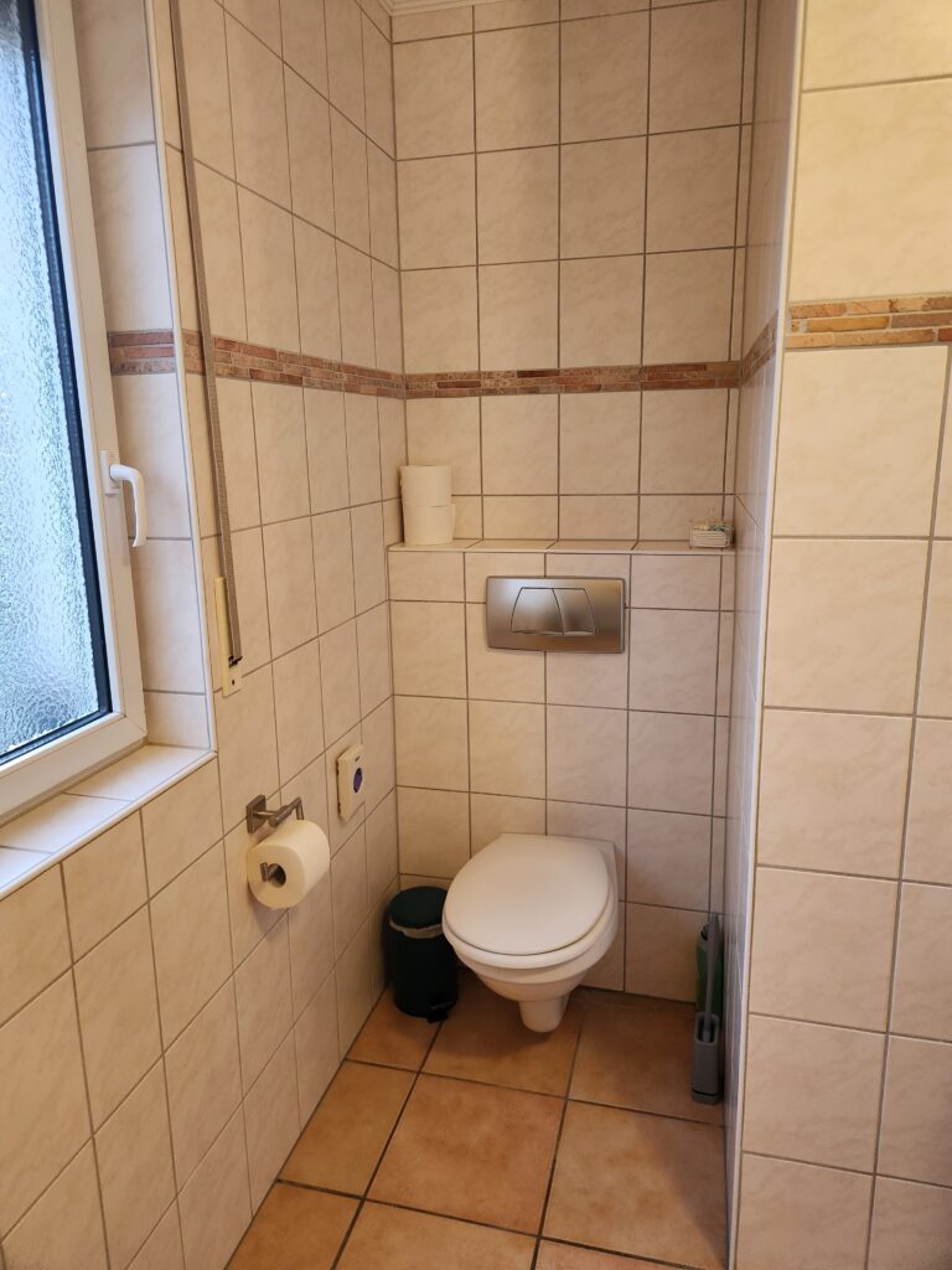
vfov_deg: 73.9
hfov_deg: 58.9
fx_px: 843
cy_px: 635
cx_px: 476
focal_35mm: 23
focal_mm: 5.4
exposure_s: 1/100
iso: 400
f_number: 1.8
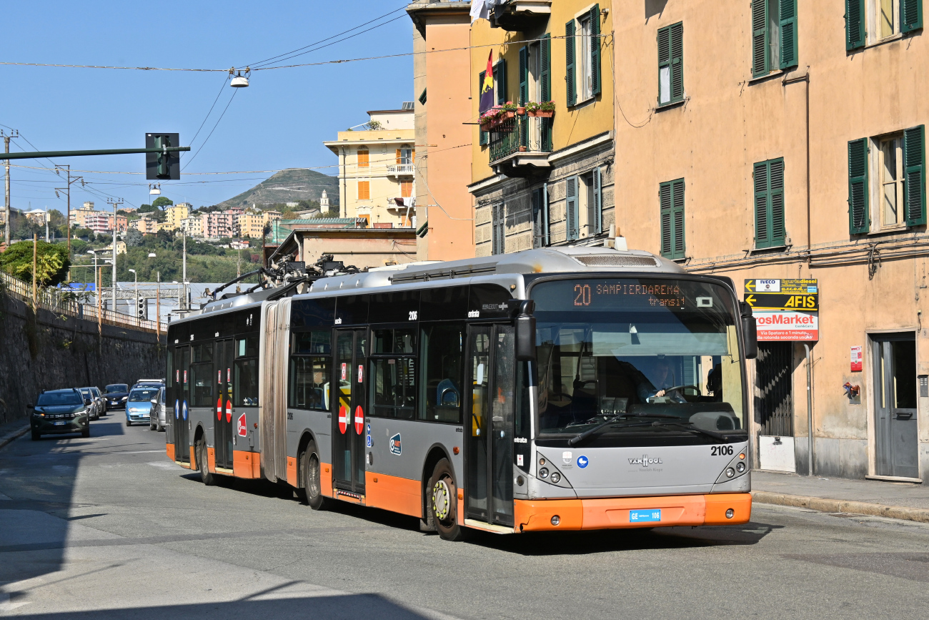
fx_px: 1819
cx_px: 464
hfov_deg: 28.6
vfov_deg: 19.3
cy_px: 310
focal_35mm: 70
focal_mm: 47
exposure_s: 1/1250
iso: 200
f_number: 6.3
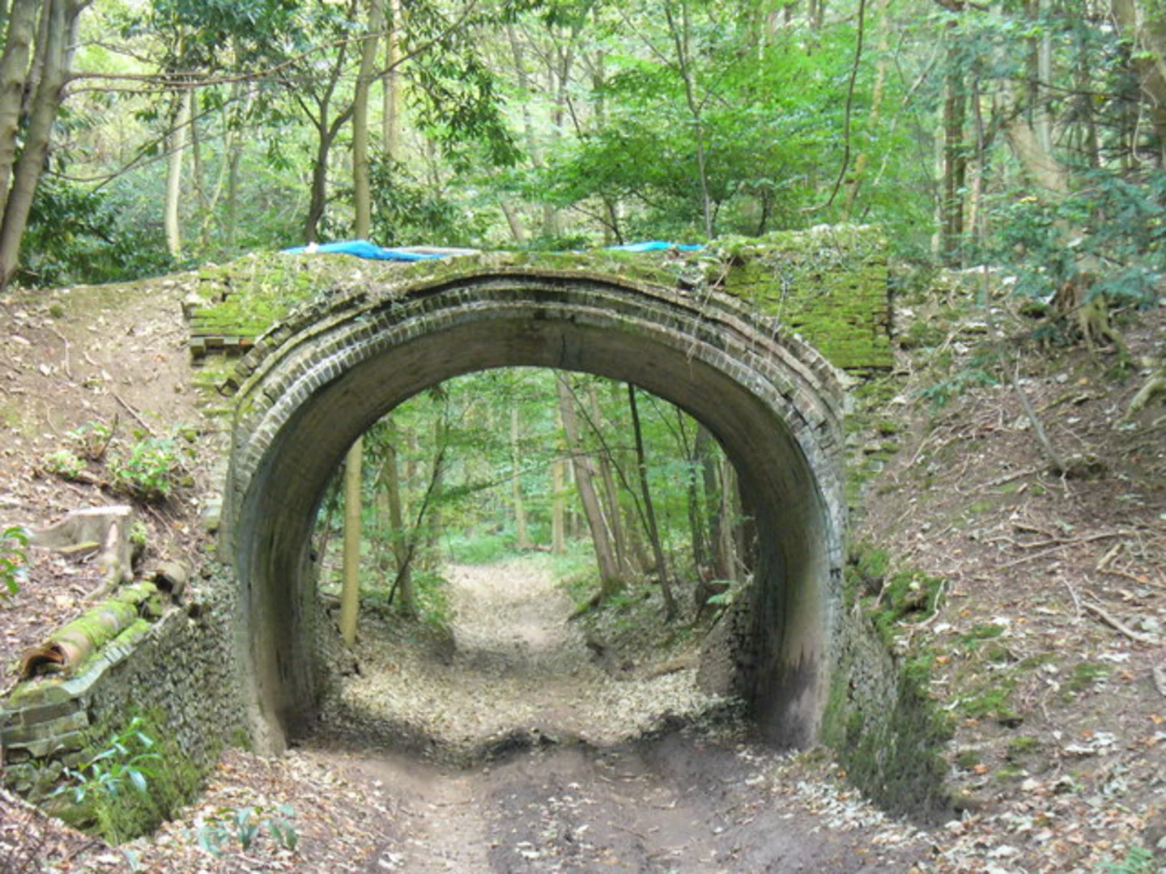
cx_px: 583
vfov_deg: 21.3
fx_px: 2324
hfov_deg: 28.2
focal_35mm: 69
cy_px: 437
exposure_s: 1/30
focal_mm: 11.4
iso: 320
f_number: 3.2
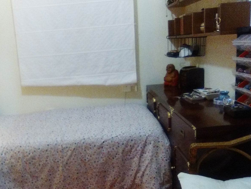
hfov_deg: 48.8
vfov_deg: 37.5
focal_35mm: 38
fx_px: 276
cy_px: 118
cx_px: 104
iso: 700
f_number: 2.2
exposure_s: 1/24
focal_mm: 2.34
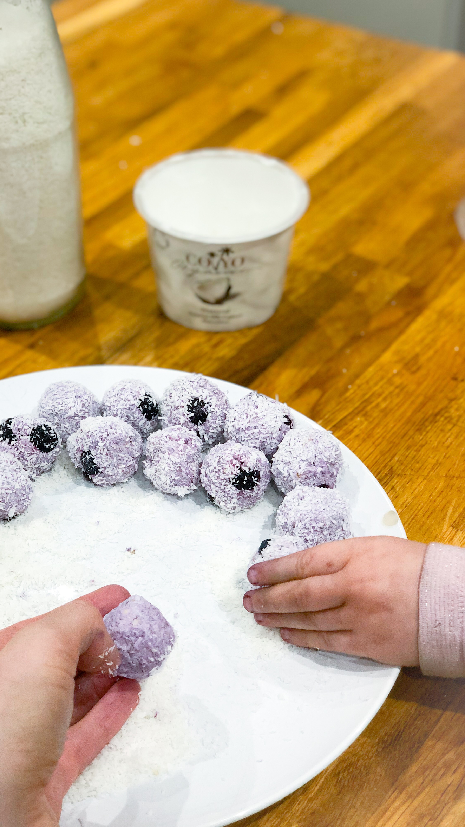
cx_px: 154
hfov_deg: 21.0
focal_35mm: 57
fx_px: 1249
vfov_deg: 36.6
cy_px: 412
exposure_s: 1/33
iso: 100
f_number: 2.4
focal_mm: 6
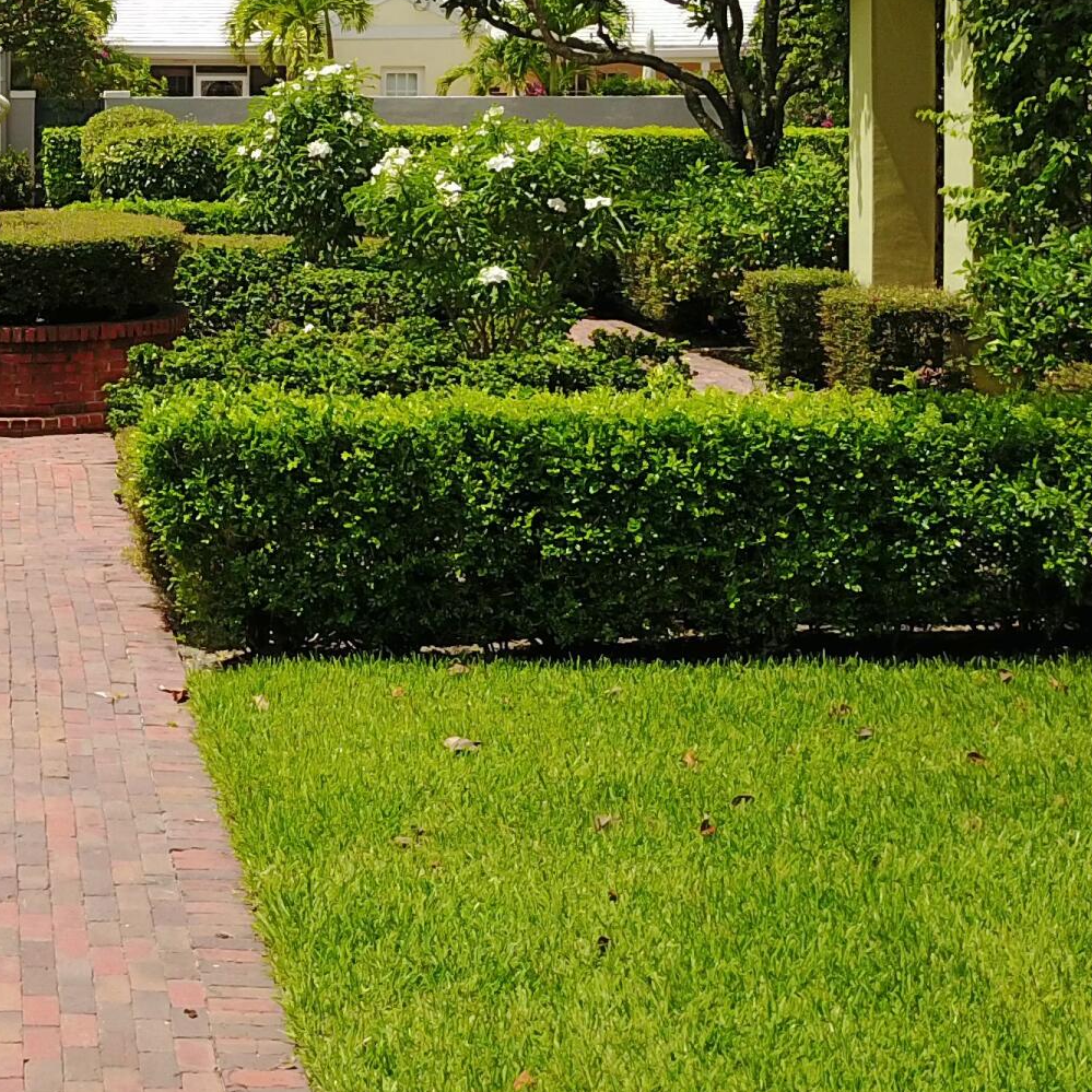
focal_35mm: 69
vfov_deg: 24.4
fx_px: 2463
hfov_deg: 24.1
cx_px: 55
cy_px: 132
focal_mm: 4.7
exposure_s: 1/1070
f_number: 2.2
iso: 100
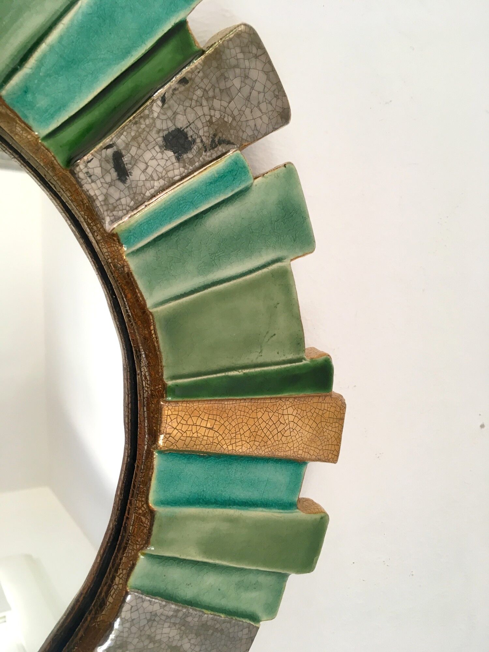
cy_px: 326
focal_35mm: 29
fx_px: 546
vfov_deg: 61.7
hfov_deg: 48.2
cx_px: 244
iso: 80
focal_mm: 4.15
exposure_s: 1/33
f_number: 2.2
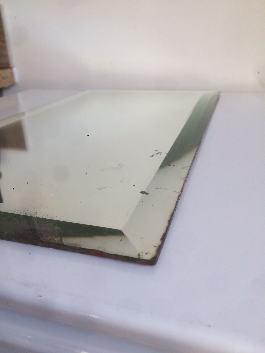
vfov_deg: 61.7
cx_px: 132
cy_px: 176
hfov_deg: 48.2
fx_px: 296
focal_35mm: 29
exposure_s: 1/100
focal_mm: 4.15
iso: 64
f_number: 2.2
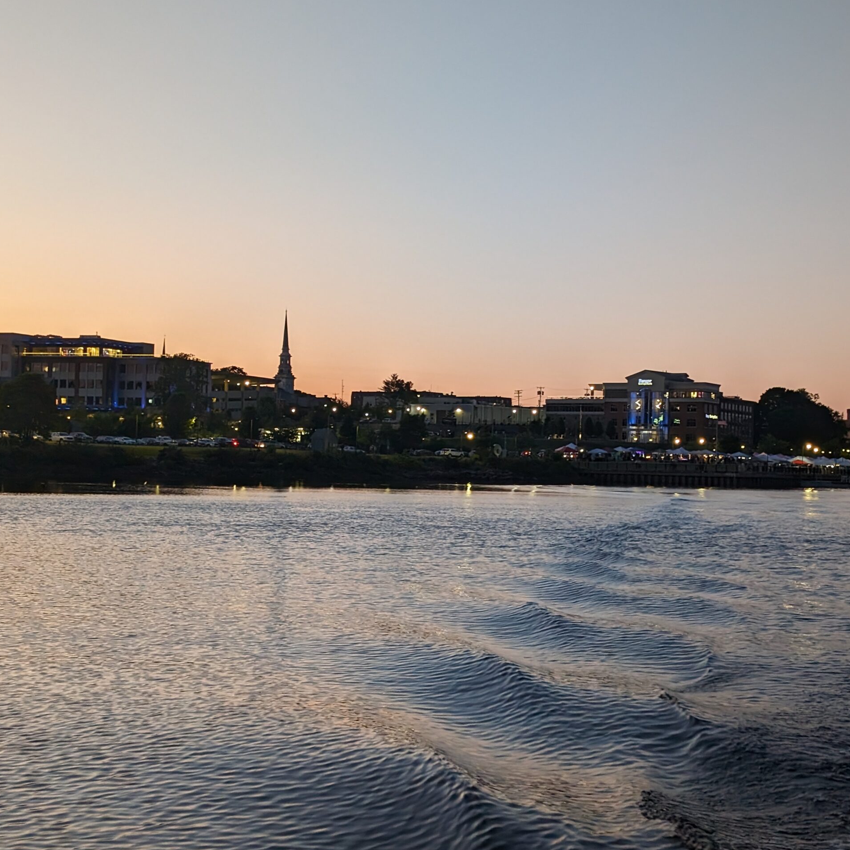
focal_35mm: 58
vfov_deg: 29.6
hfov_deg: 29.5
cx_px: 498
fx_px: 1611
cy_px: 426
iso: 286
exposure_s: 1/68.9
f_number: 1.68
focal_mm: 6.9
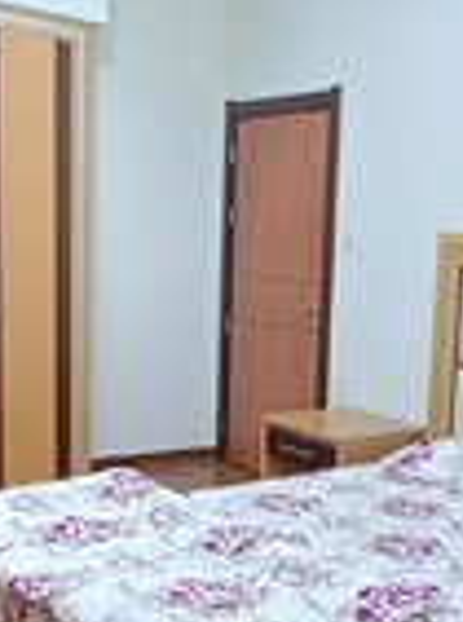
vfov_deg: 36.4
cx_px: 386
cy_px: 426
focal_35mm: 52
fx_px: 932
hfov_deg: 27.2
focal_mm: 1.64
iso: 640
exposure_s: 1/20
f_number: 2.2
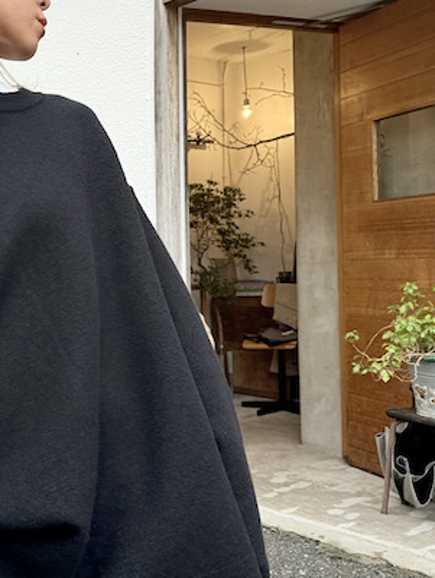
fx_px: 702
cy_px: 325
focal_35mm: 42
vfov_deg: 44.7
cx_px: 62
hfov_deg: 33.0
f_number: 1.78
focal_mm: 6.76
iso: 64
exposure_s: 1/241
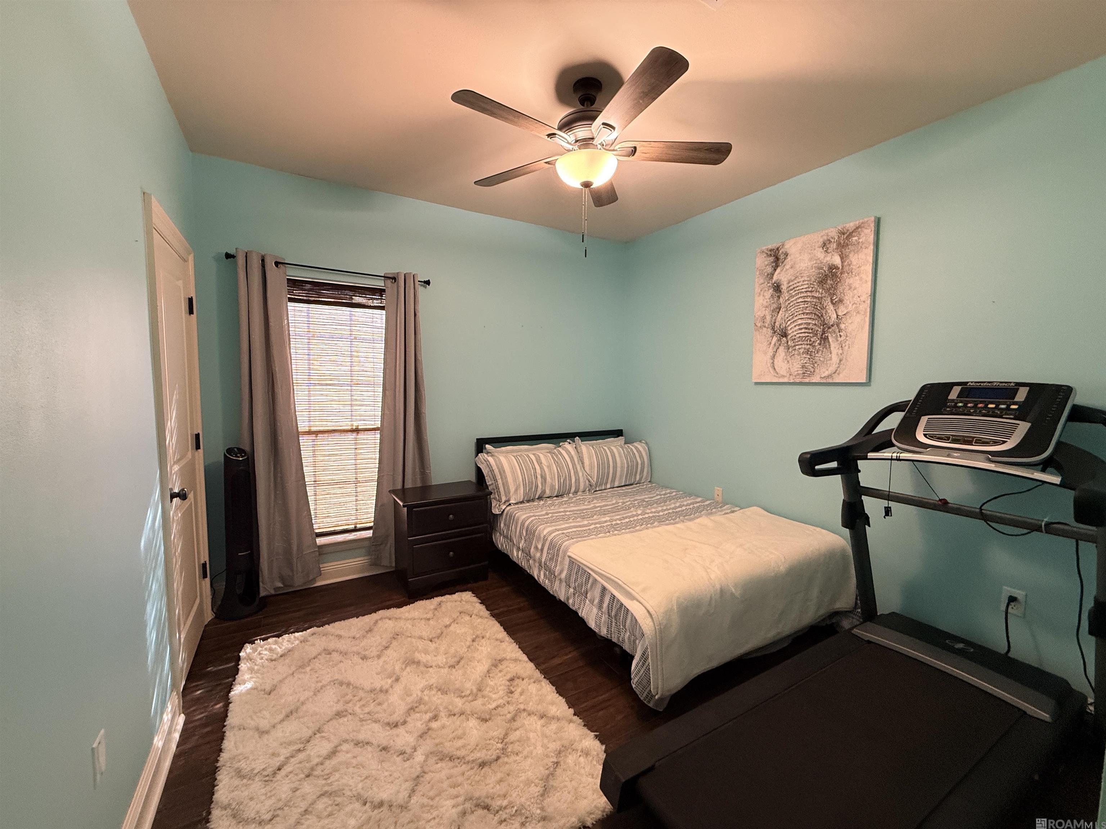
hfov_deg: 102.1
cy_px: 414
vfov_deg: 85.7
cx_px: 553
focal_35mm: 14
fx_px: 447
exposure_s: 1/60
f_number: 2.2
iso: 320
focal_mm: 2.22
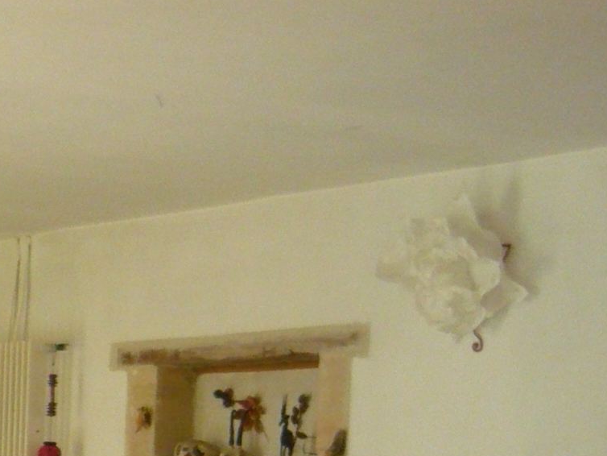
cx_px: -266
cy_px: 539
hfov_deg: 16.2
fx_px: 1965
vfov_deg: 12.9
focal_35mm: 112
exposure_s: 1/20
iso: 400
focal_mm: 5.5
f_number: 2.8
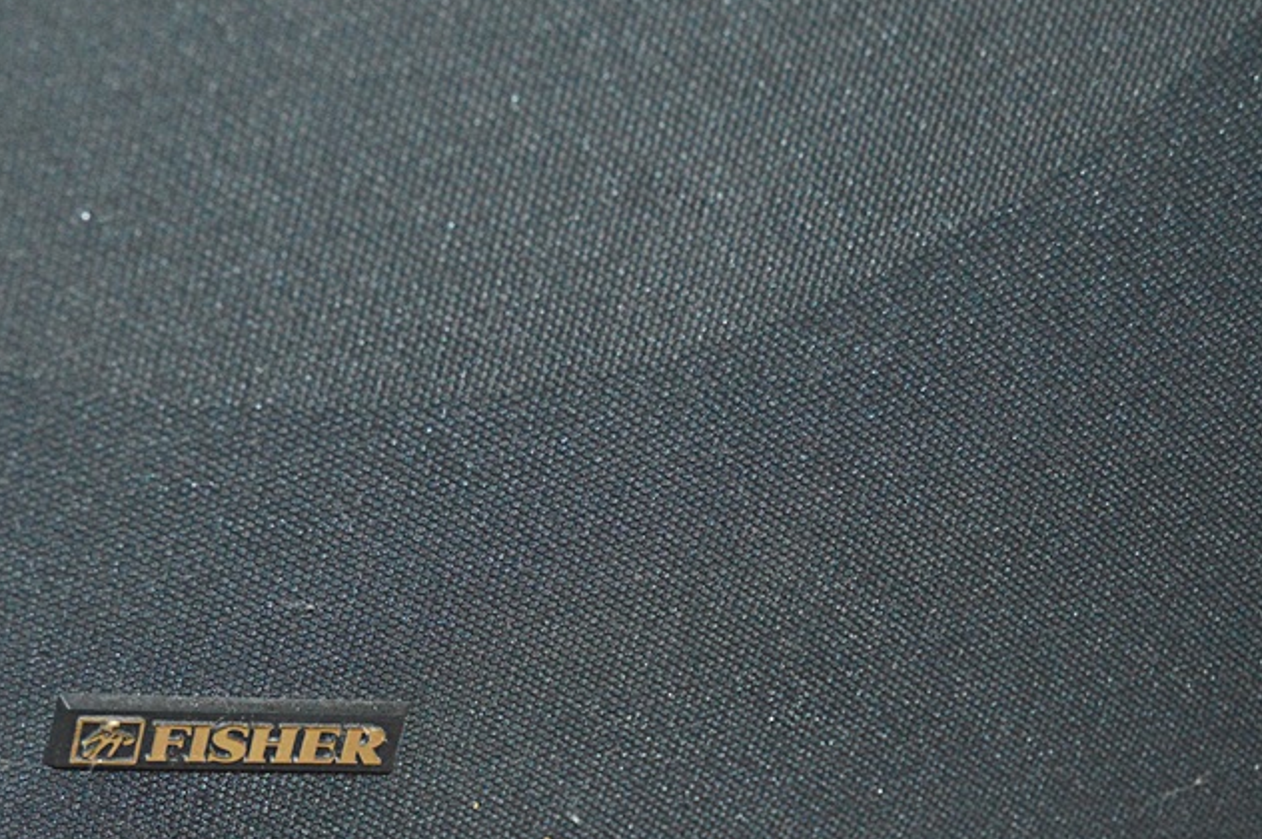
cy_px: 614
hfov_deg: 21.4
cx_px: 479
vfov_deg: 14.3
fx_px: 3327
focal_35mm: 95
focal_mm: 40
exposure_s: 1/60
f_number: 5
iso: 3200
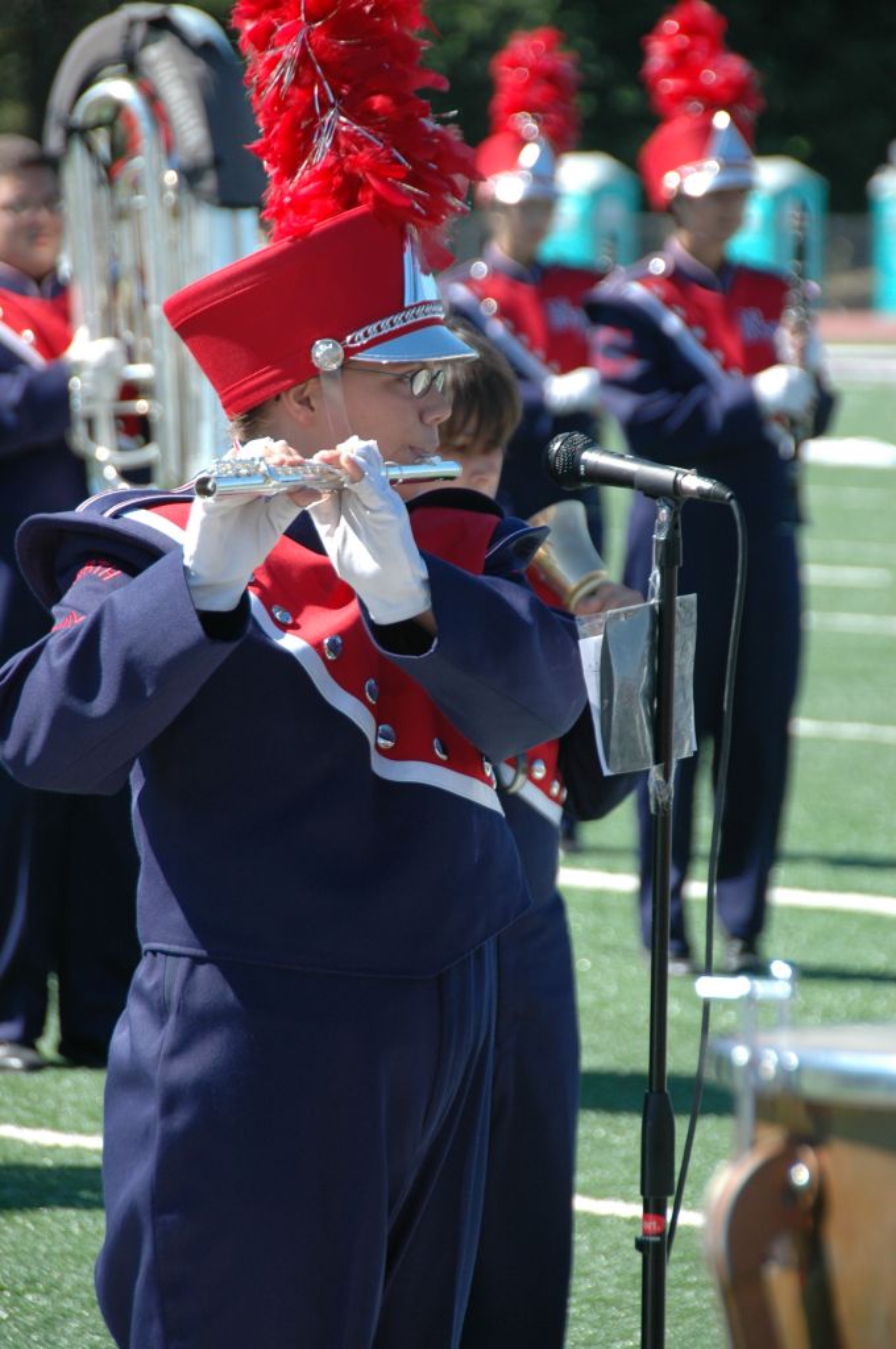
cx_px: 448
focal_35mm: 225
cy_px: 674
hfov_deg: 6.1
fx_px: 8422
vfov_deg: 9.2
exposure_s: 1/400
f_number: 5.6
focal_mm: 150
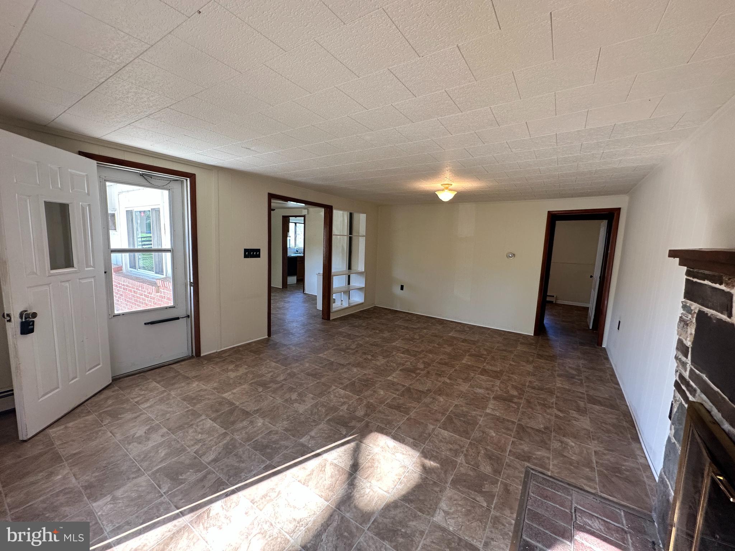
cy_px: 276
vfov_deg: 85.7
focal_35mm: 14
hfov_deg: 102.1
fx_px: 297
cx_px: 368
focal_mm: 2.22
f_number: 2.2
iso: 100
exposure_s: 1/99
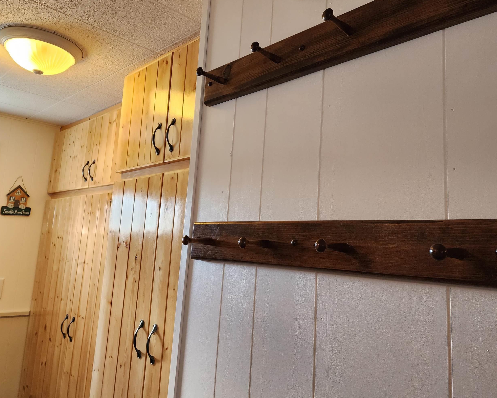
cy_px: 185
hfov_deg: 62.2
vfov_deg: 51.5
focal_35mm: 28
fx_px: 412
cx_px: 266
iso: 400
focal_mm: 6.4
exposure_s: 1/120
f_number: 1.8
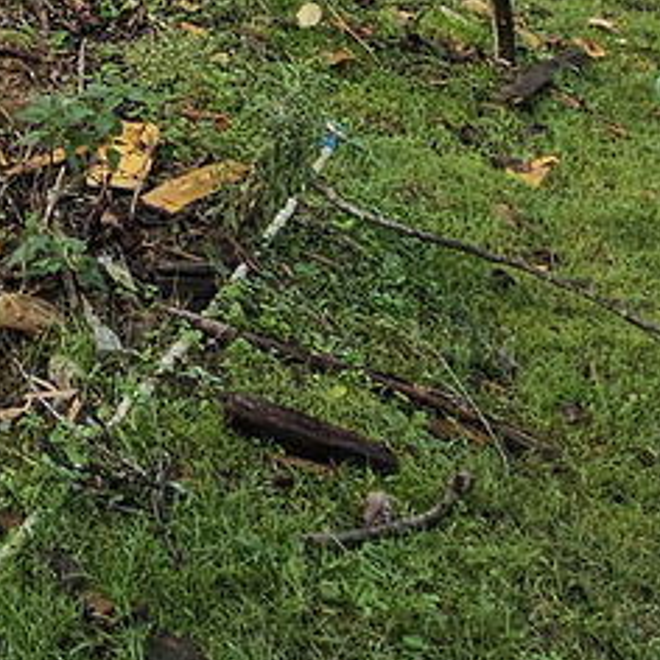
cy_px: -459
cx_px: -299
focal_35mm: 78
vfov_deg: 18.4
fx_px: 1683
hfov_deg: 19.6
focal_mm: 2.2
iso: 50
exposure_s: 1/1123
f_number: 2.2
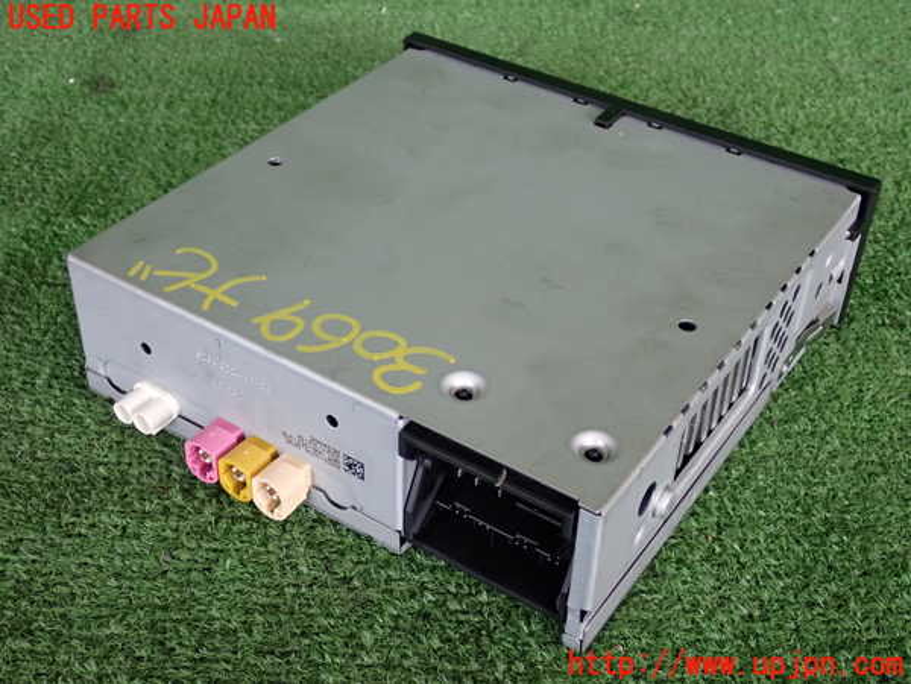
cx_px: 456
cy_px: 342
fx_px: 1237
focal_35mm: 47
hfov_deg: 40.4
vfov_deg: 30.9
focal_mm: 8.4
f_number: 3.1
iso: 320
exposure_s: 1/125
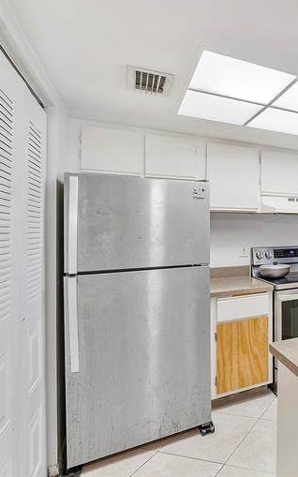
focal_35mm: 24
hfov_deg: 40.7
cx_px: 331
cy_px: 229
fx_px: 312
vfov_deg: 74.8
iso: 160
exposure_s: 1/1.25
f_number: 11
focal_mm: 10
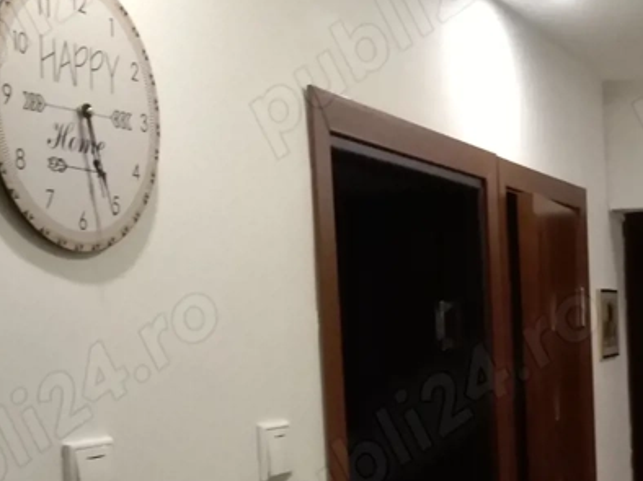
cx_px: 614
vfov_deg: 21.6
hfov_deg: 28.0
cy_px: 452
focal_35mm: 66
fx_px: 1225
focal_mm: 3.54
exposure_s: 1/33.3
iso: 503
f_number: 2
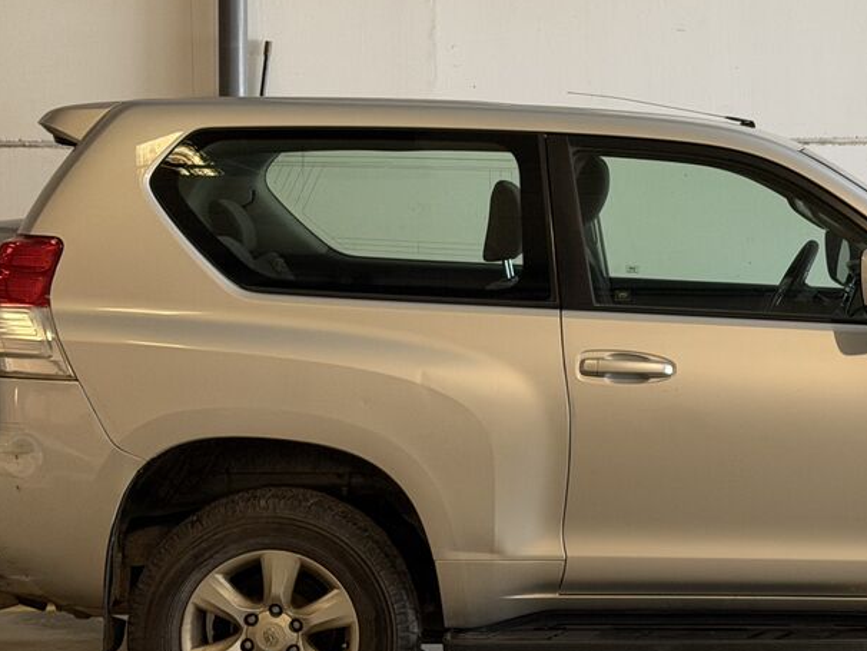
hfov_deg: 20.4
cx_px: 694
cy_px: 286
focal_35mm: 95
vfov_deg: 15.6
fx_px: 2380
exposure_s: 1/50
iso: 250
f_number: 1.78
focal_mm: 6.76
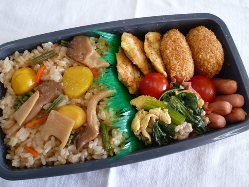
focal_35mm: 25
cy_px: 90
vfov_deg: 54.9
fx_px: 180
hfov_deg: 69.3
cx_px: 120
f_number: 2.2
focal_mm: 4.3
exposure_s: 1/60
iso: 100
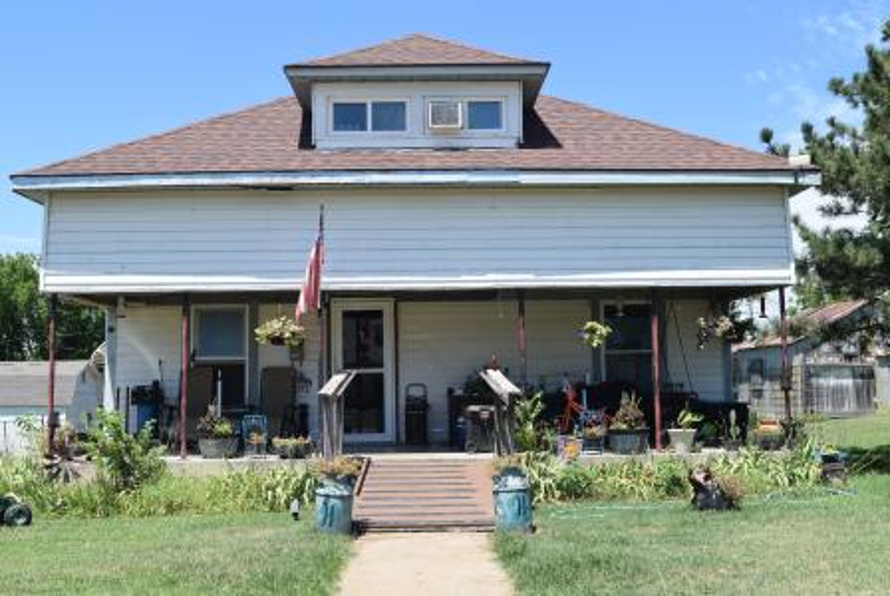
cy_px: 298
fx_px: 891
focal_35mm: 36
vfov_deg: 37.0
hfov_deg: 53.1
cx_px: 445
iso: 200
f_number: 9
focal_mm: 24
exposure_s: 1/320
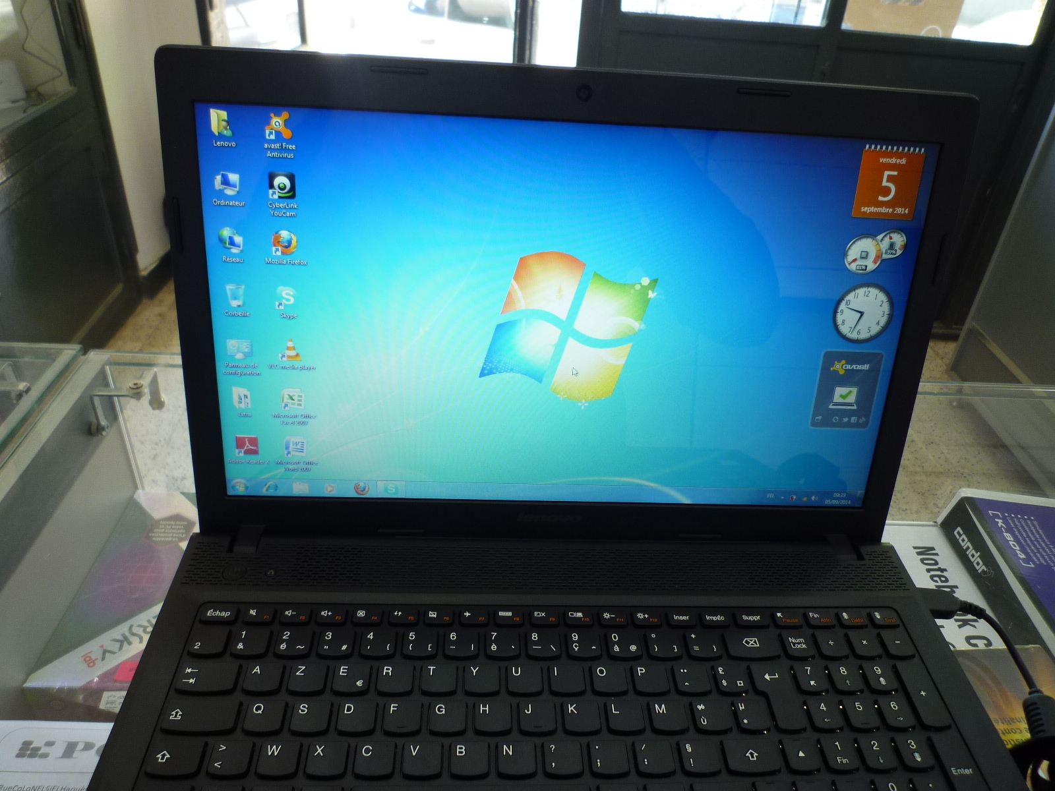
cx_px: 528
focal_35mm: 25
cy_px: 396
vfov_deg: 54.9
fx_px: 762
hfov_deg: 69.4
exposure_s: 1/30
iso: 125
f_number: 2.8
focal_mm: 4.4
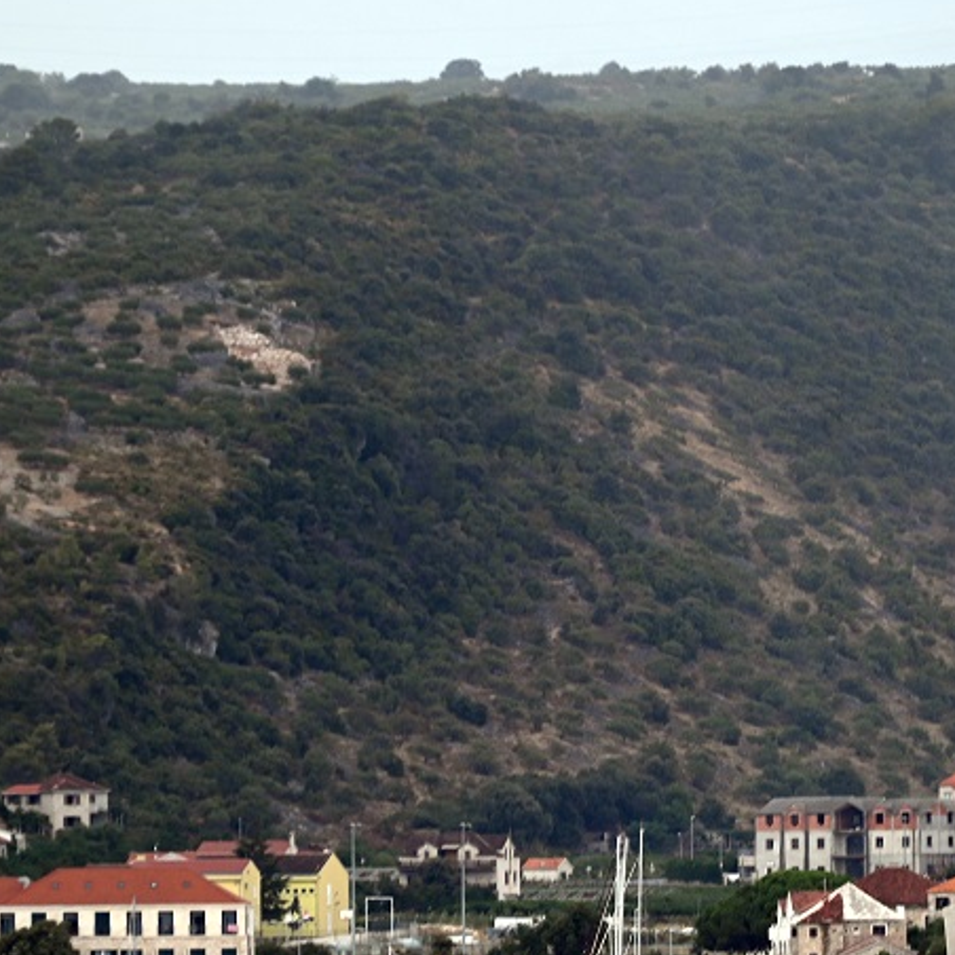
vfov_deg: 3.1
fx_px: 17604
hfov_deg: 3.1
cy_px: 641
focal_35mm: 564
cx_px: 636
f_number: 5.6
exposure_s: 1/320
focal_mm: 300
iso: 180
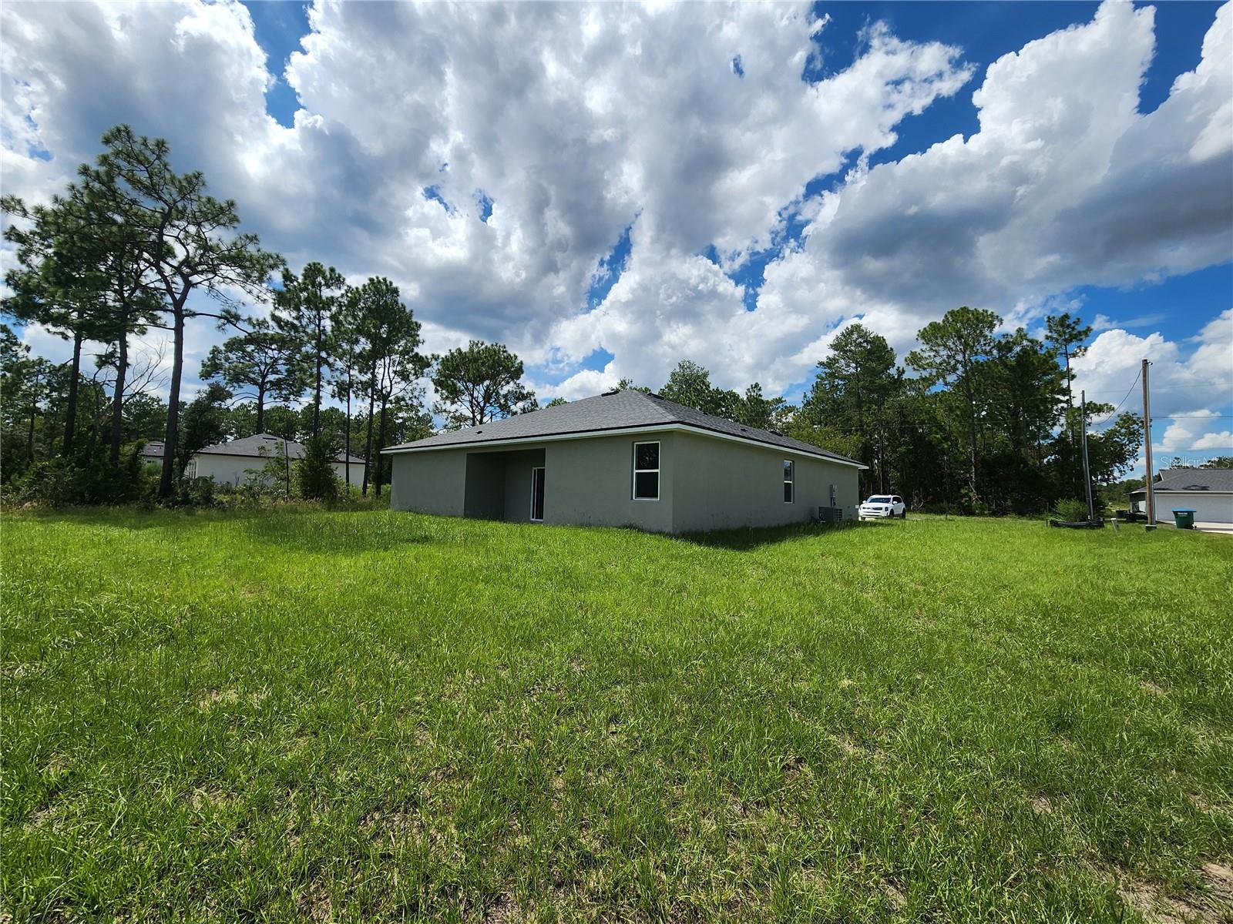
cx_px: 616
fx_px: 463
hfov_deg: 106.2
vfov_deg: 89.9
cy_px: 462
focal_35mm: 13
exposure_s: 1/3809
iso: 50
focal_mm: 2.2
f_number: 2.2
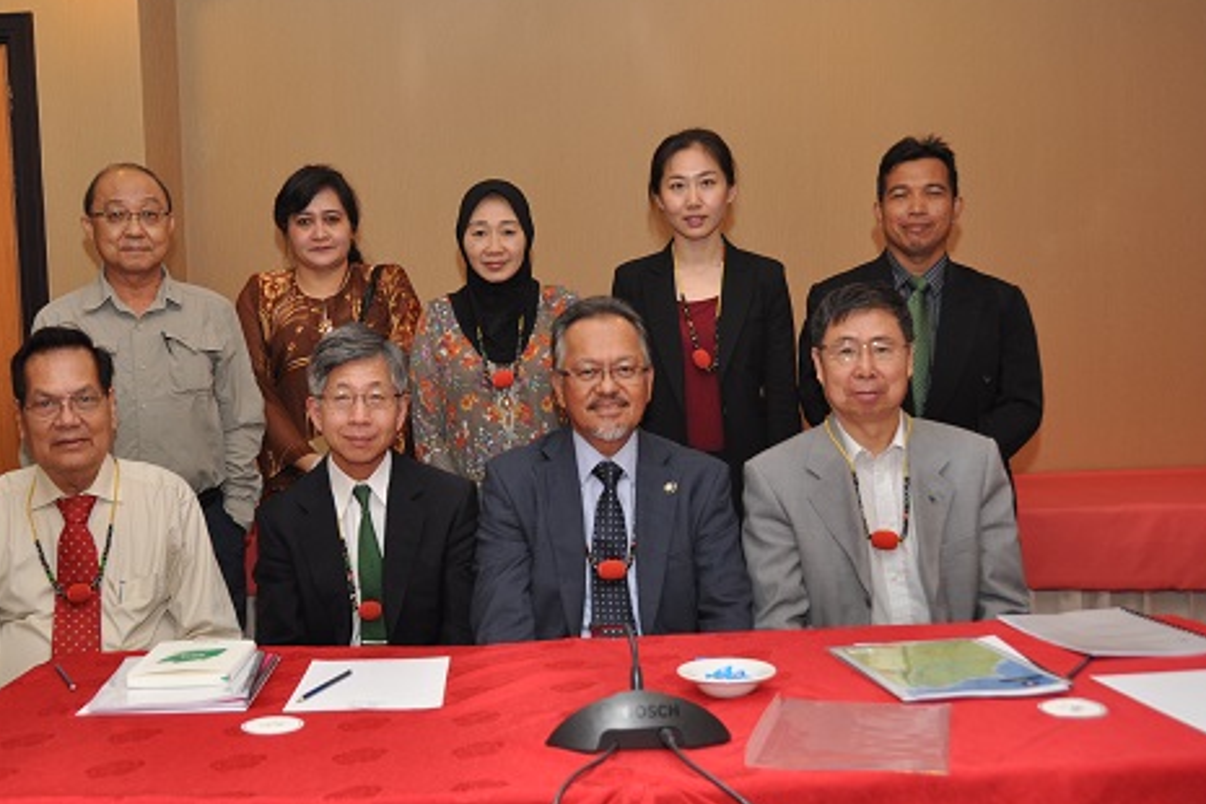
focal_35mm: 39
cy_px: 434
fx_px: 1306
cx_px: 506
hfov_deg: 49.4
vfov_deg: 34.2
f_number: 4.8
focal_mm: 22
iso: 400
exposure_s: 1/60
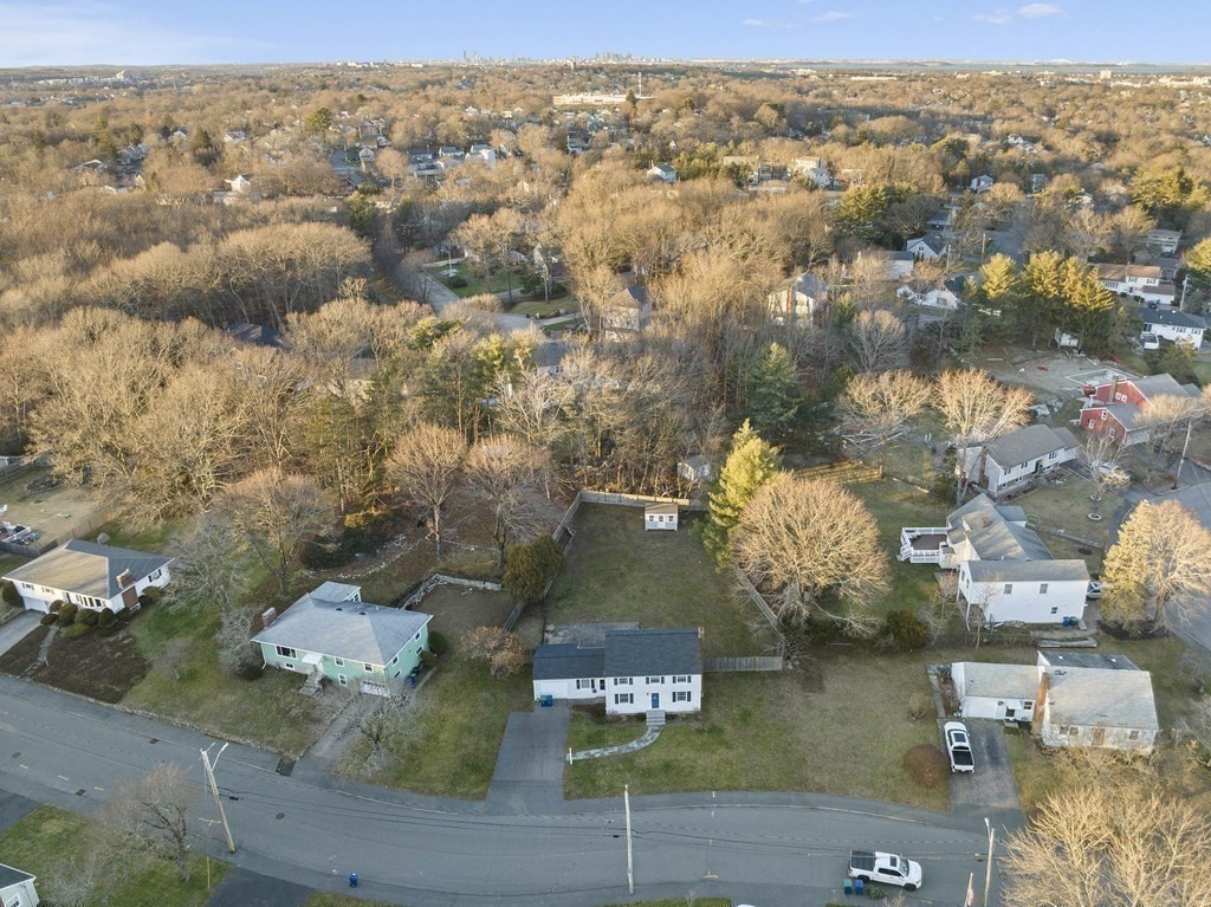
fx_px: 839
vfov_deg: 56.8
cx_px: 606
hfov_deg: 71.6
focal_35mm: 24
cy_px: 454
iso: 400
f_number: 2.8
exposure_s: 1/240
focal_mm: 12.29
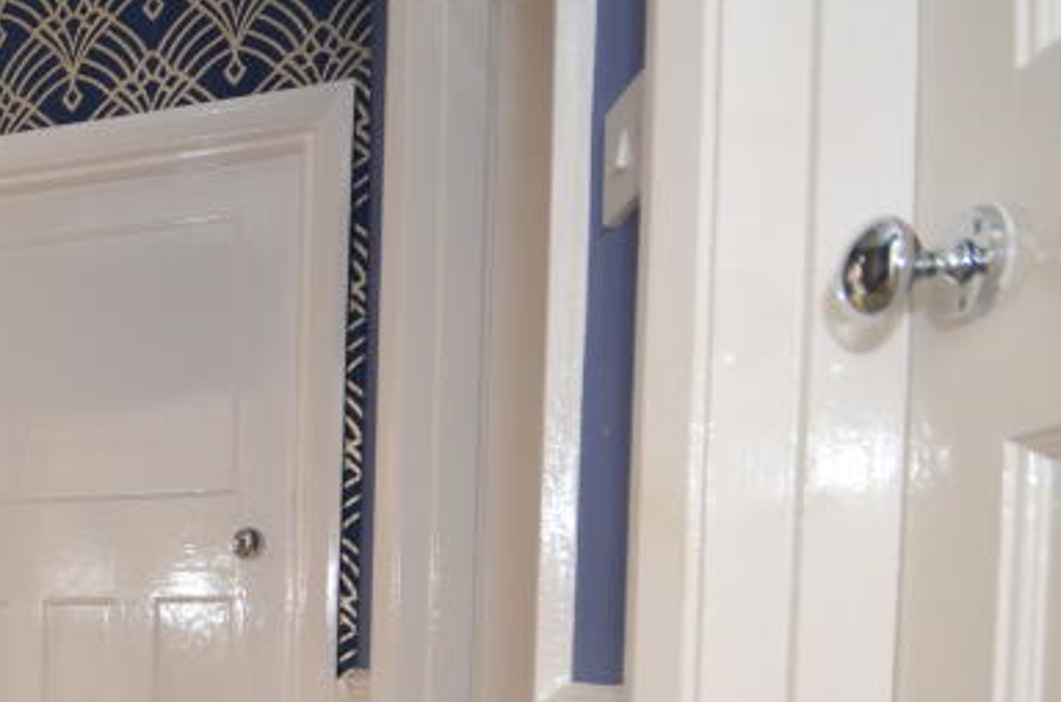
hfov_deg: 34.3
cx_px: -323
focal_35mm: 40
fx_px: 1176
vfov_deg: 30.6
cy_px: 719
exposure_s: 1/80
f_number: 4.5
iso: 200
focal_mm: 10
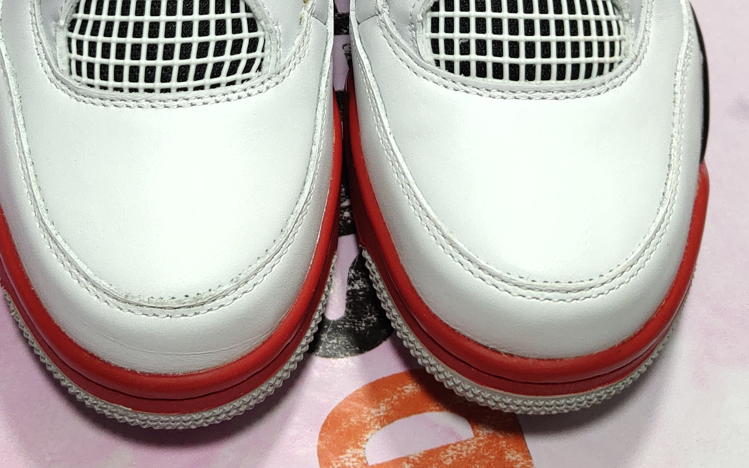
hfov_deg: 29.3
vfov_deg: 17.6
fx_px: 1429
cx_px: 296
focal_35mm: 70
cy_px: -113
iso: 92
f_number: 1.79
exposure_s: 1/100
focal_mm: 4.35
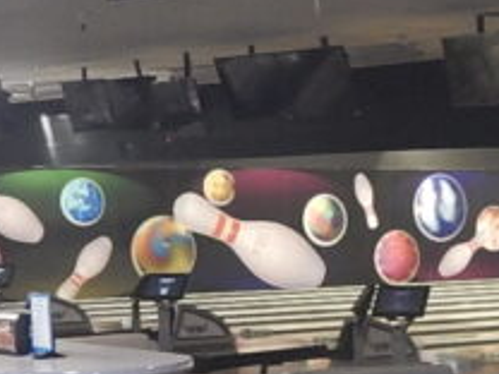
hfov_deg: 16.2
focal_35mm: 118
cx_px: 561
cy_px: 468
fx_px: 1701
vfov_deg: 12.2
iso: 400
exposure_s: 1/13
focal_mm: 4.3
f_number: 2.8
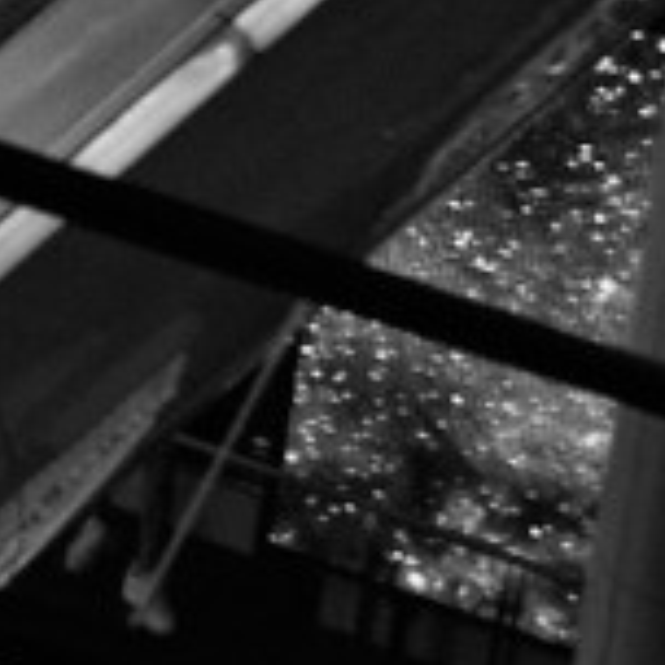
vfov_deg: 4.6
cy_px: -805
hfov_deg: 4.3
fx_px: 8085
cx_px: -2209
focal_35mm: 372
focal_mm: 27
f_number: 5.6
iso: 1250
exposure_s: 1/680
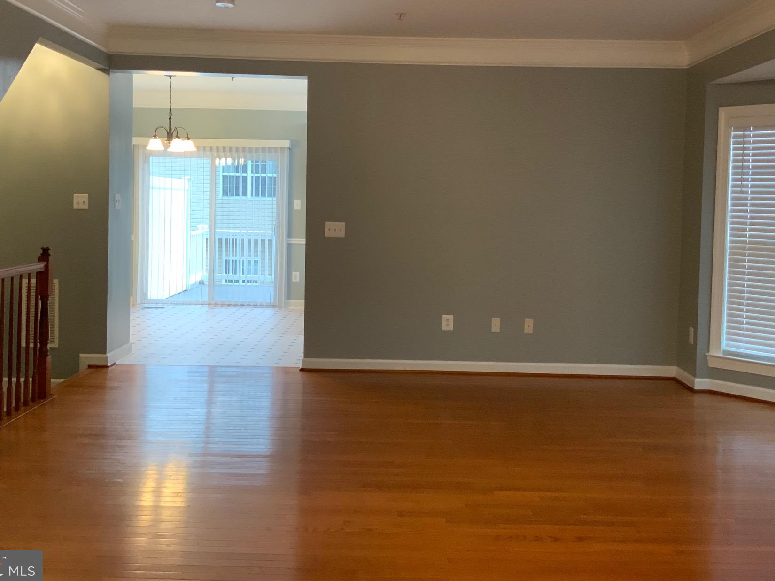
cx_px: 406
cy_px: 228
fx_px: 806
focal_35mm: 36
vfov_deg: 39.5
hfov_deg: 51.3
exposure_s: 1/60
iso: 160
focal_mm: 3
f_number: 1.8
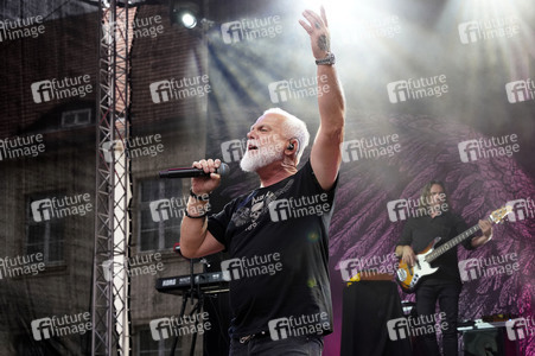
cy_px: 178
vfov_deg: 28.6
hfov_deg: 41.9
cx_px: 268
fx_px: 698
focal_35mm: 47
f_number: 5.6
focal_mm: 47
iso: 1000
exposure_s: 1/160
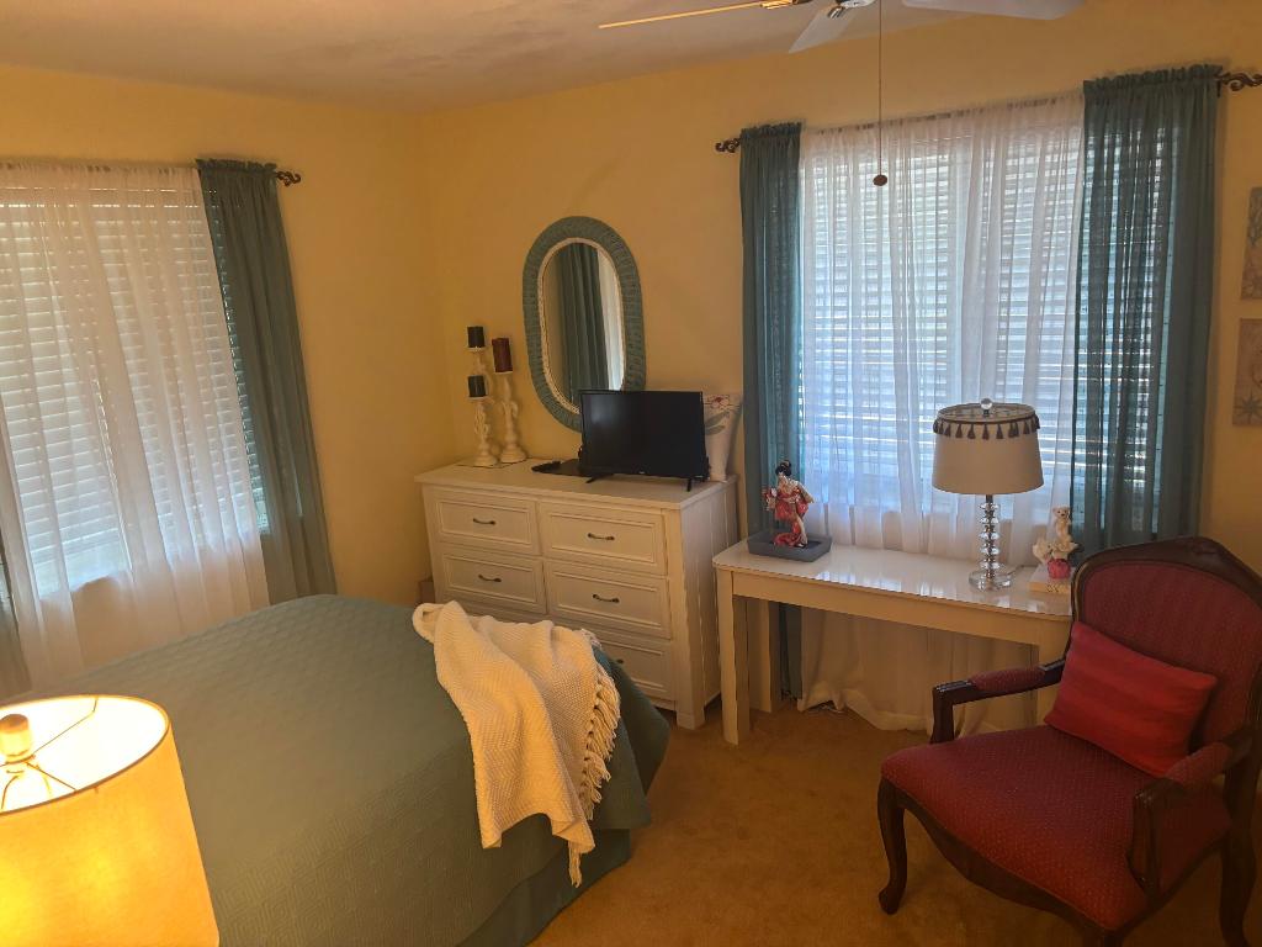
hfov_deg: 67.3
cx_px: 631
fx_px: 948
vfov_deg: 53.1
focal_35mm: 26
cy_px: 474
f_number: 1.6
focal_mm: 5.96
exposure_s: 1/60
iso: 200
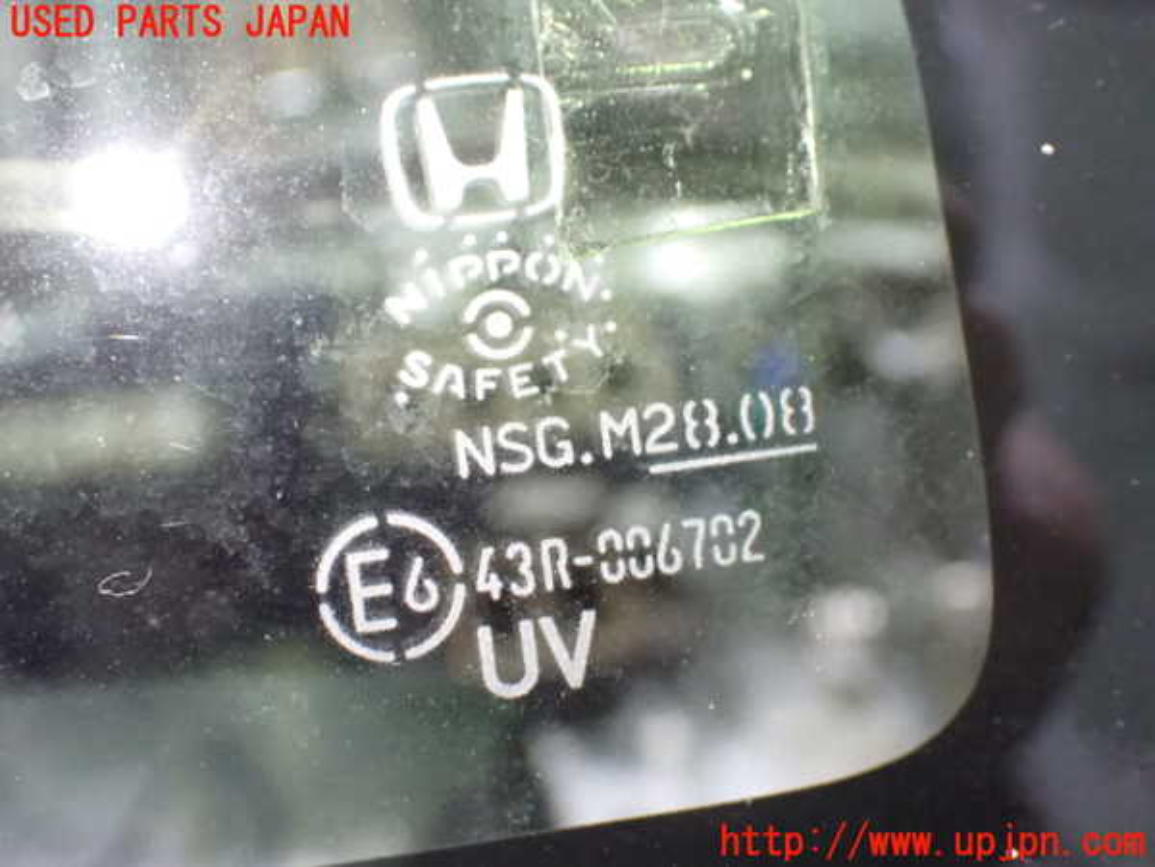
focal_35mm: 50
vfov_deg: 29.1
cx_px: 578
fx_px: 1668
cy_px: 434
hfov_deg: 38.2
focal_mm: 9.01
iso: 1600
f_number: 3.2
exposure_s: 1/50
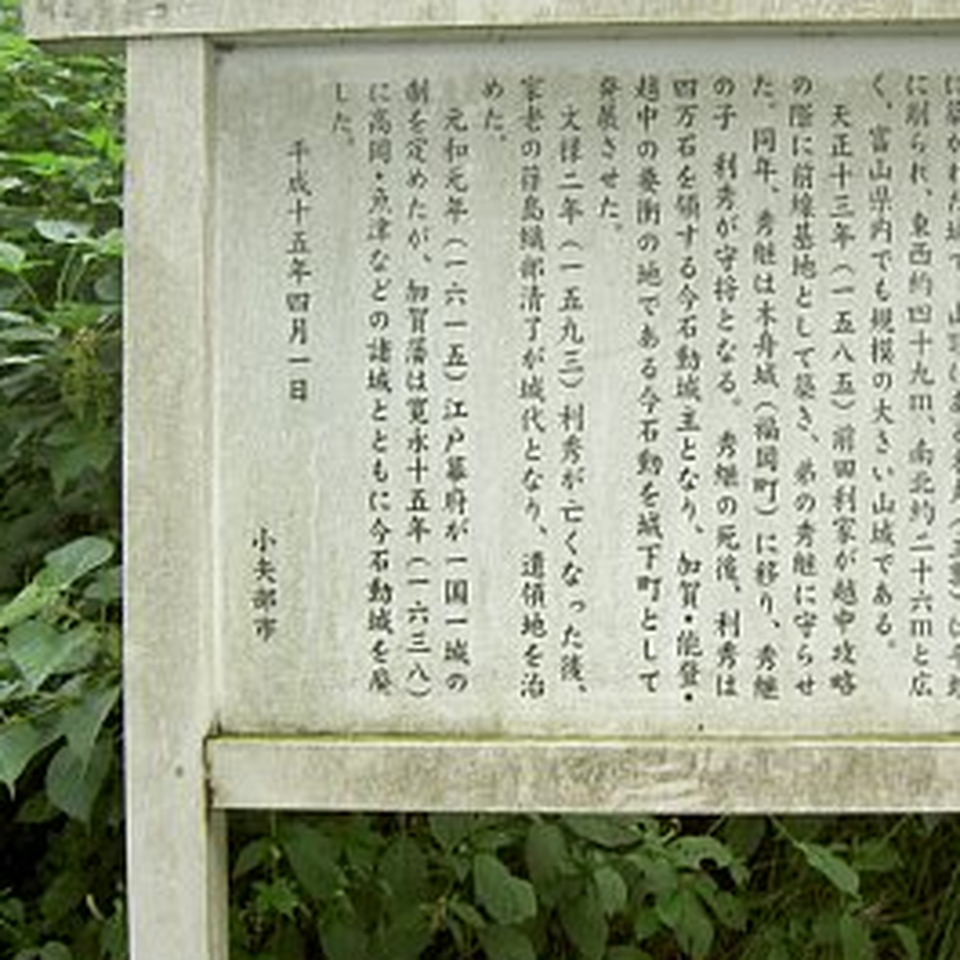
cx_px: 590
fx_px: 1632
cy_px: 453
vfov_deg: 32.8
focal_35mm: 52
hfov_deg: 32.7
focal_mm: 8
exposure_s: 1/60
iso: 50
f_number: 2.8
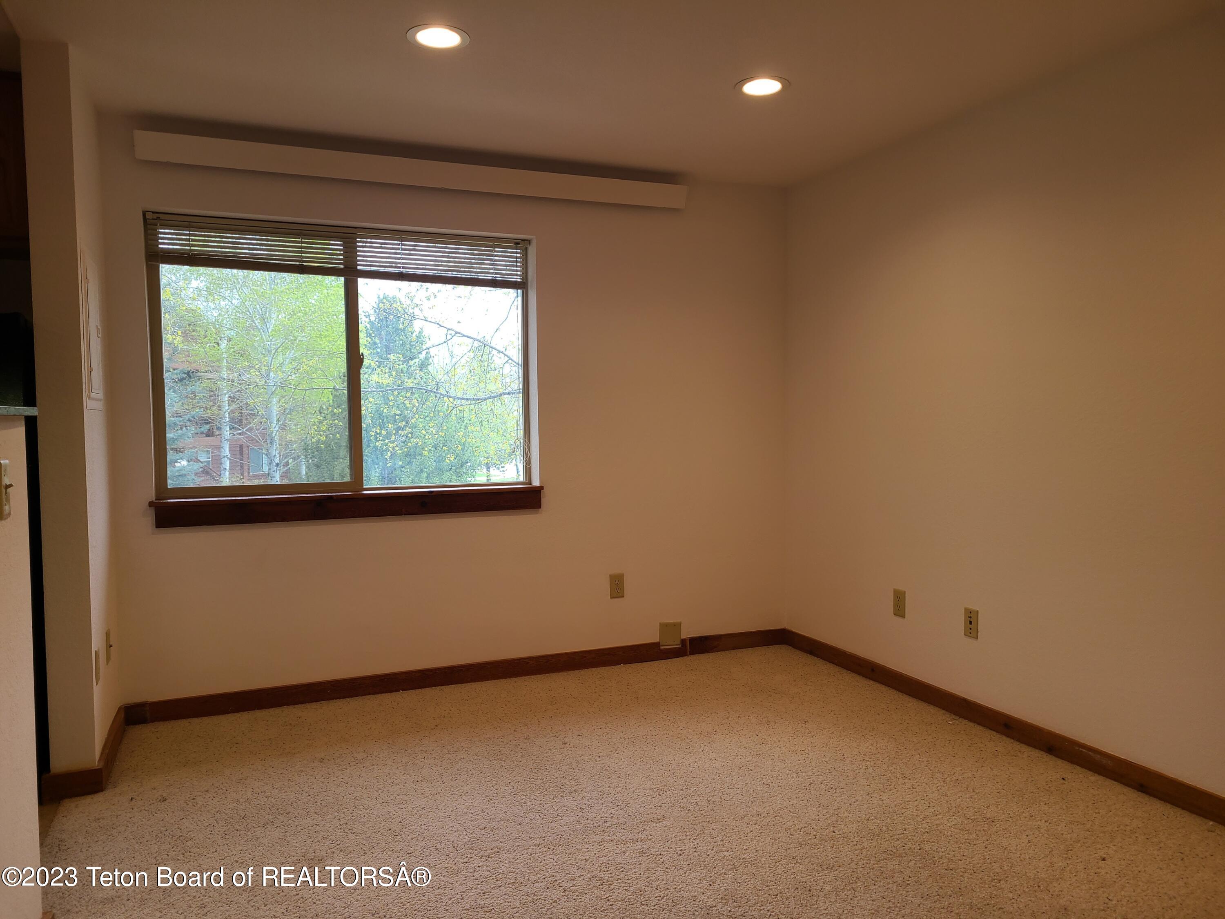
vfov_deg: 53.1
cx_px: 612
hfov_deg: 67.3
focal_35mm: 26
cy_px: 460
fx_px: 920
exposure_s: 1/130
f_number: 1.8
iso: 40
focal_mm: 5.4
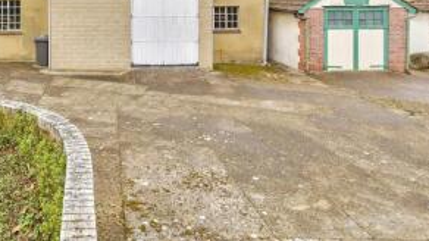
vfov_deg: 36.8
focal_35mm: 29
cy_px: 11
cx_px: 107
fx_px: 330
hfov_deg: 62.3
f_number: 8
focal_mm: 11.5
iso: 320
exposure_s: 1/250
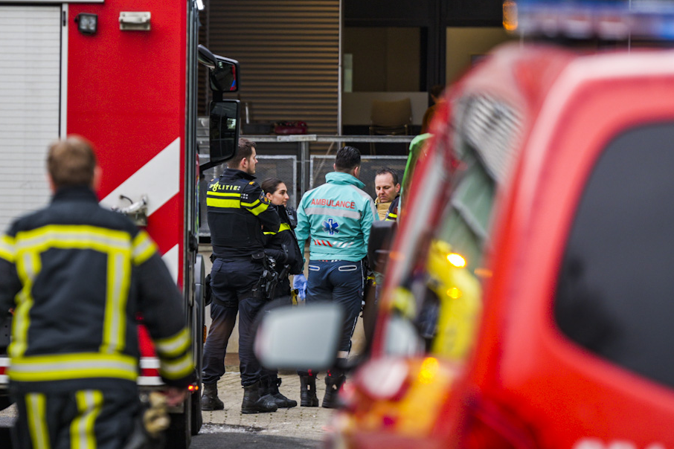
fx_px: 6346
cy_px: 193
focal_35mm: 339
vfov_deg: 4.1
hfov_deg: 6.1
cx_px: 115
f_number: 2.8
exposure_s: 1/200
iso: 160
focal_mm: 160
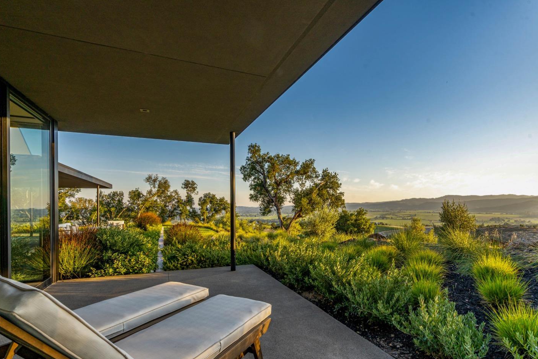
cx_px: 281
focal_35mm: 17
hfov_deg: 93.2
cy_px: 190
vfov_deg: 70.4
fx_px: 254
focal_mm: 16
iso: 320
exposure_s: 1/100
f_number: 11
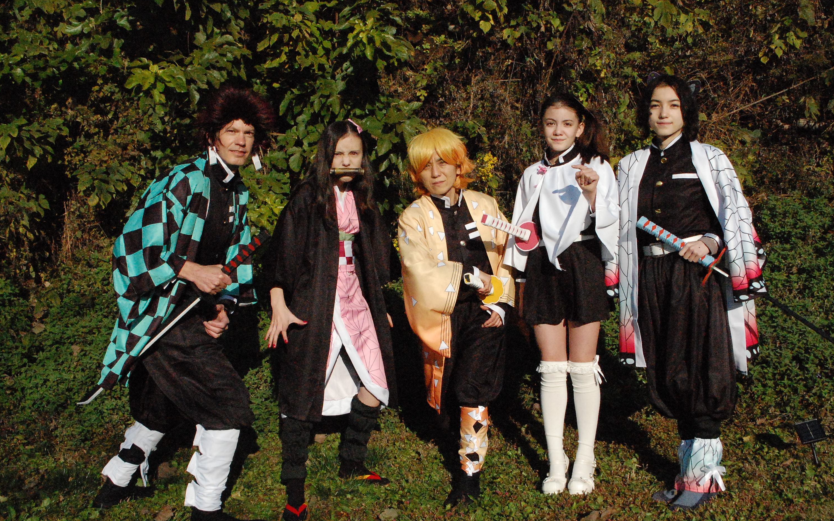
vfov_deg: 29.9
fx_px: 977
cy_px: 257
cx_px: 417
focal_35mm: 43
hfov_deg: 46.2
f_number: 14
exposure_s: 1/3200
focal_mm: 28
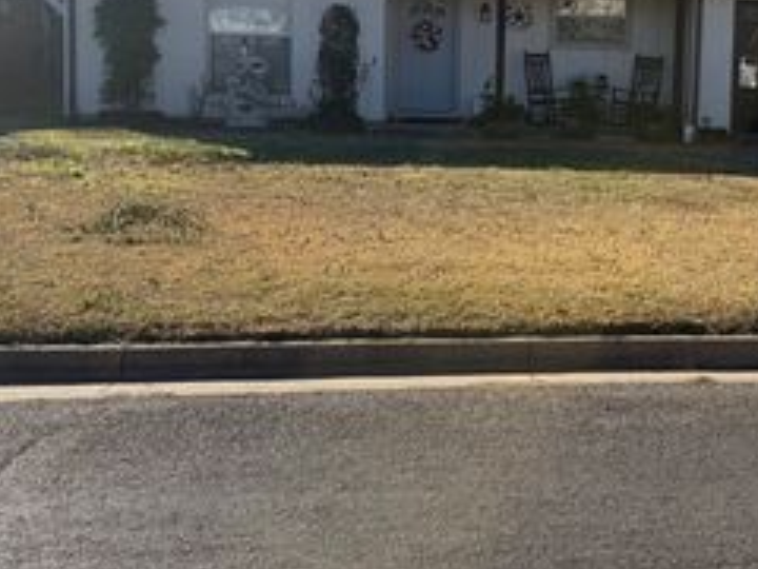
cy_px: 115
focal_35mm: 50
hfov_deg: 36.9
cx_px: 606
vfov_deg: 28.5
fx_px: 1095
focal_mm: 6.76
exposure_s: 1/4405
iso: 80
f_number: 1.78
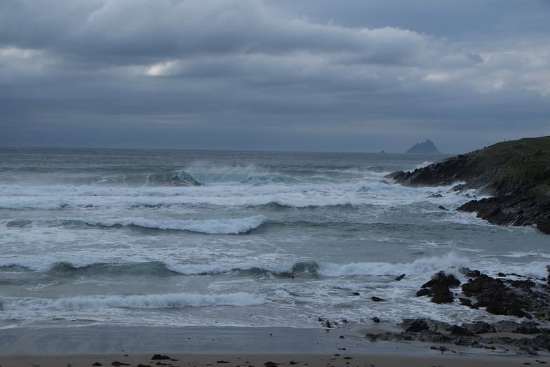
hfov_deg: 27.0
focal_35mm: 75
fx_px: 1146
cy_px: 184
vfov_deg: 18.2
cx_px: 275
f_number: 10
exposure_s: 1/350
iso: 200
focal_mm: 50
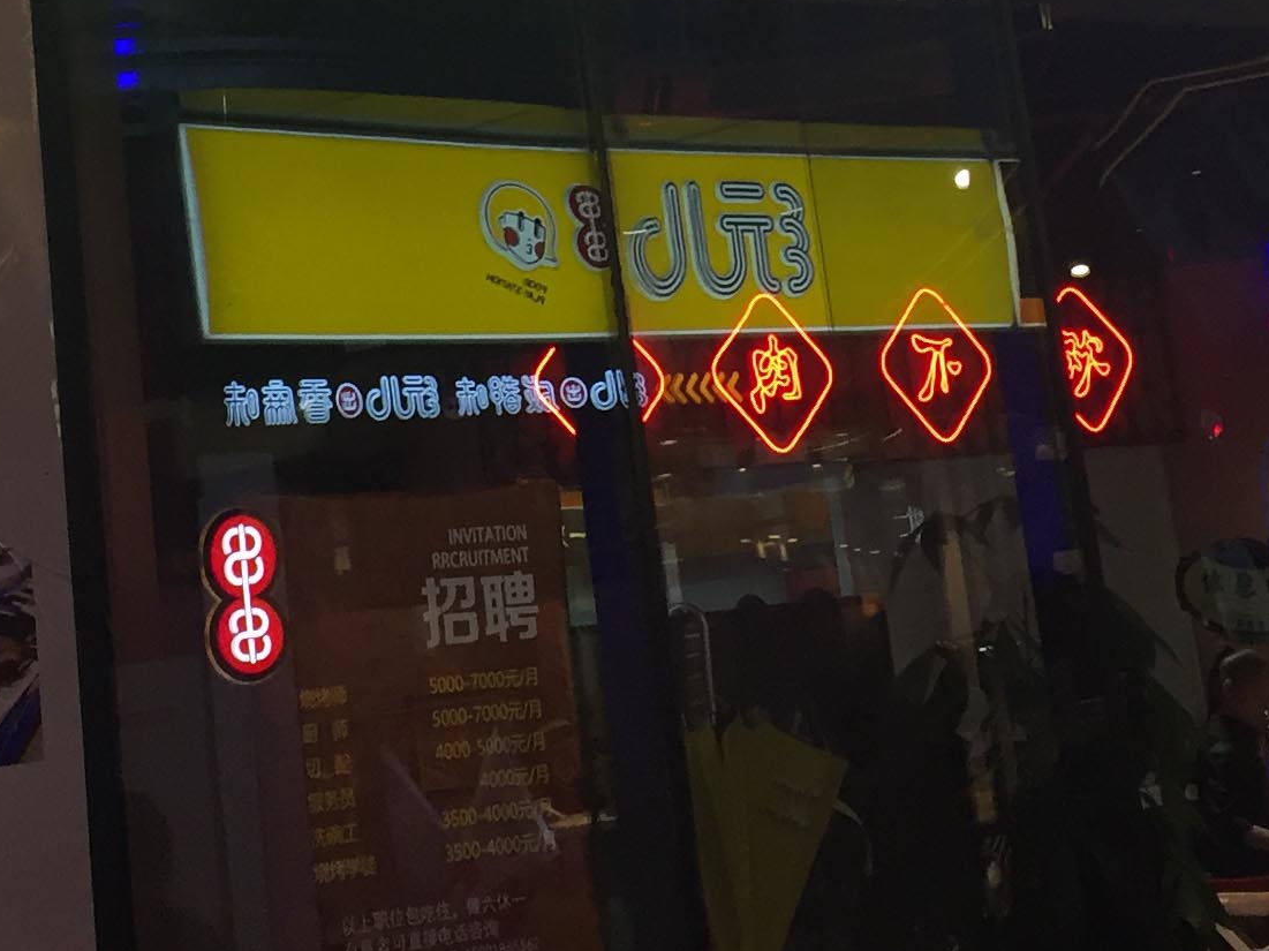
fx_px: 3152
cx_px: 592
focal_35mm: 86
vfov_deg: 16.5
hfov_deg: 22.8
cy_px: -153
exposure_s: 1/33
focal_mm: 4.15
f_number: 2.2
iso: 40
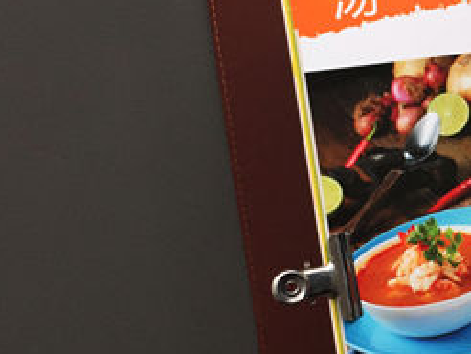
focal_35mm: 93
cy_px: 189
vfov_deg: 15.9
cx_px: 641
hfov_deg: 19.2
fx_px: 1267
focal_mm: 4.15
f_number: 2.2
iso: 50
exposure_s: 1/100
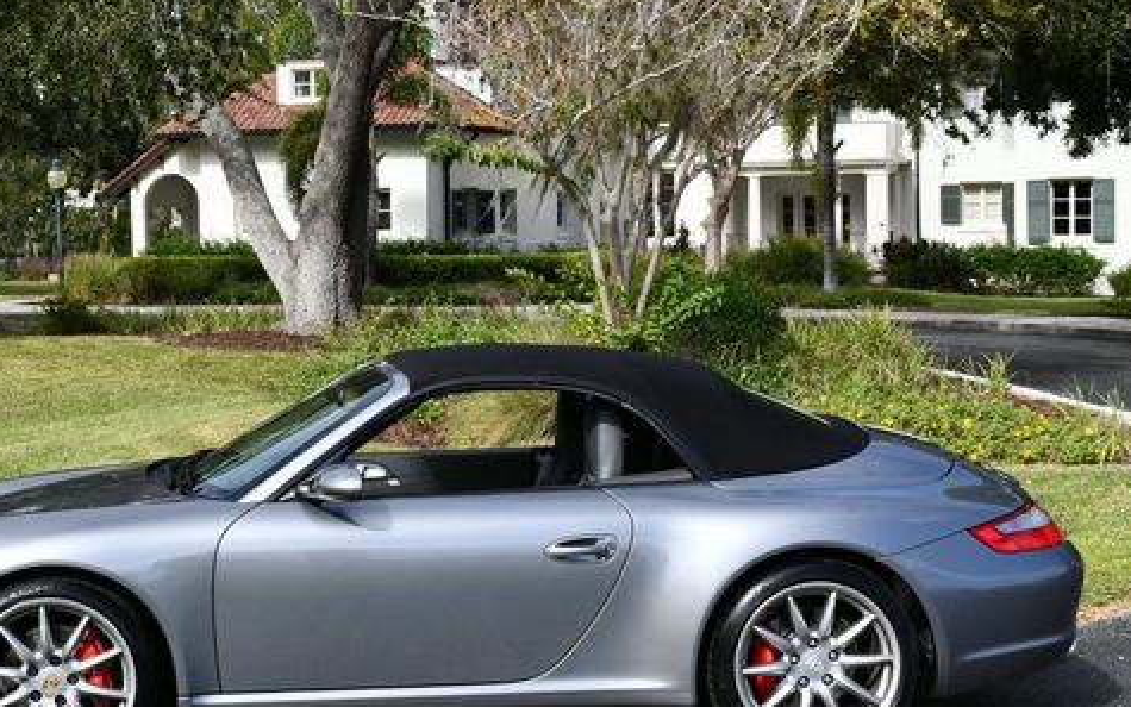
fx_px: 2035
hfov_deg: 30.9
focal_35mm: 66
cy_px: 348
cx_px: 405
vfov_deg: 19.7
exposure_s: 1/250
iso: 100
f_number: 8
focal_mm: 24
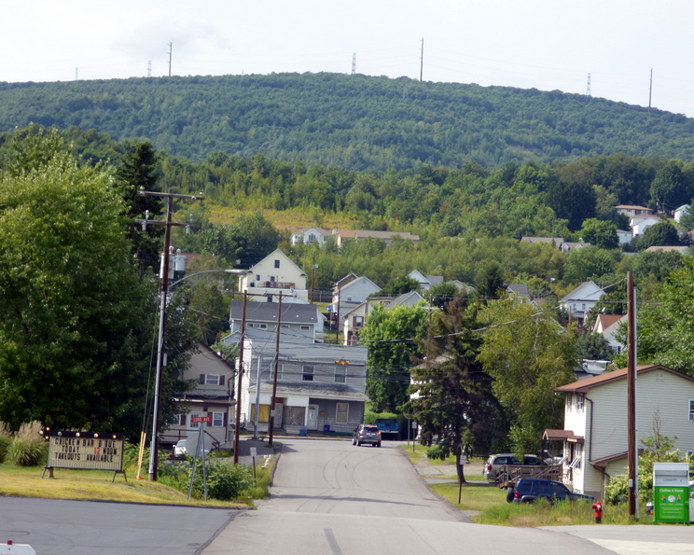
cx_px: 340
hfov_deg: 15.3
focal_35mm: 126
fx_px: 2588
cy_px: 276
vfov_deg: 12.2
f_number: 5
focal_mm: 19.62
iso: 100
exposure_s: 1/320
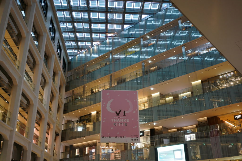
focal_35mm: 35
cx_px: 121
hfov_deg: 54.4
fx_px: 235
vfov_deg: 37.9
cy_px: 80
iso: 400
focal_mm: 35
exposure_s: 1/60
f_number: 2.8
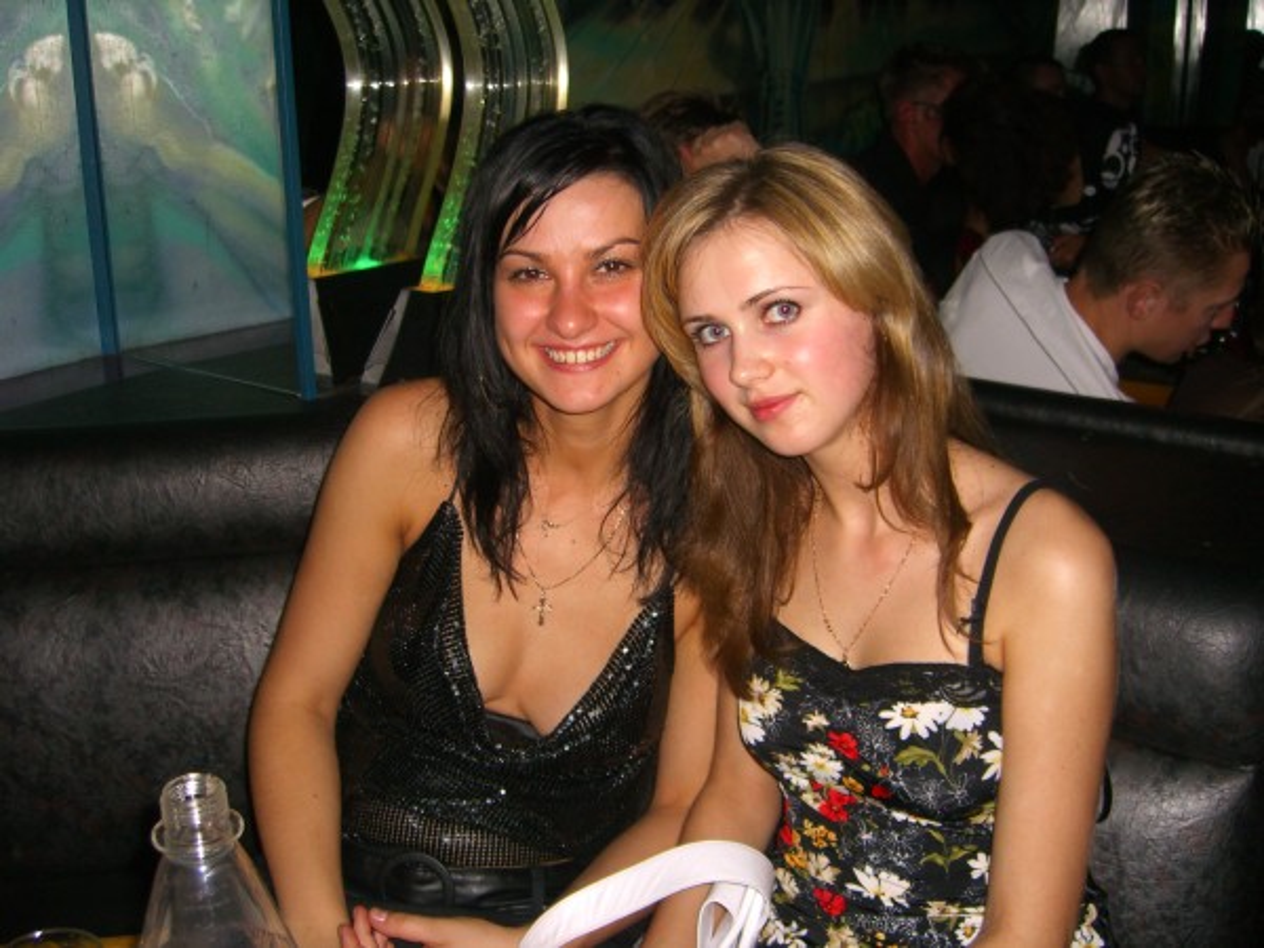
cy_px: 474
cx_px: 632
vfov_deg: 37.7
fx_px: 1388
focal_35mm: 38
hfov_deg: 49.0
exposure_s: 1/60
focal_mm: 7.9
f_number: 2.8
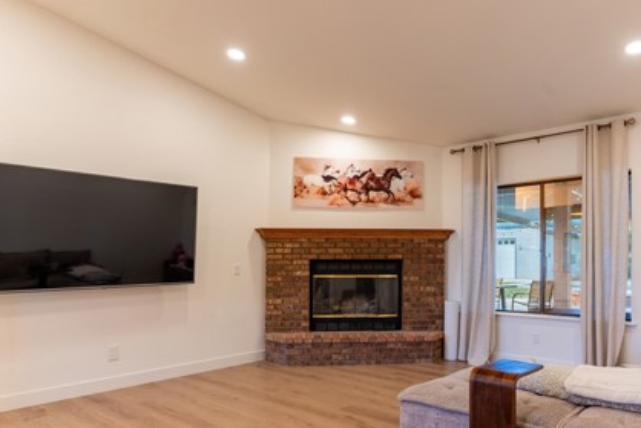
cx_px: 374
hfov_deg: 68.9
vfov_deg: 49.3
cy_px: 255
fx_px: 463
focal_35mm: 26
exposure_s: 1/100
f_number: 8
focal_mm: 17
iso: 400
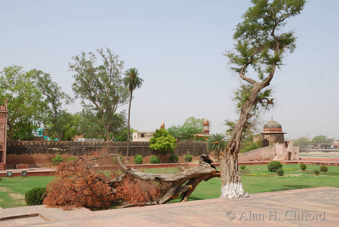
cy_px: 114
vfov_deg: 34.3
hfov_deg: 49.5
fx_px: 368
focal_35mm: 39
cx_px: 170
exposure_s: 1/160
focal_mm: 26
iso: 100
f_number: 10
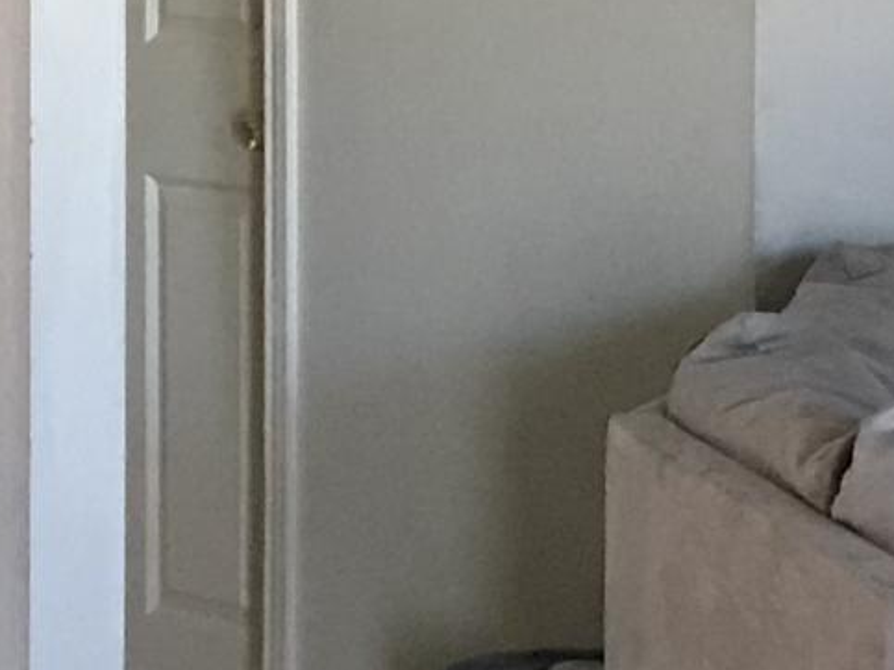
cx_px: 615
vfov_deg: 8.5
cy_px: -91
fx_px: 4493
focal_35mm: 174
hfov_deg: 11.3
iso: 100
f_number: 1.8
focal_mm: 3.99
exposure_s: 1/15
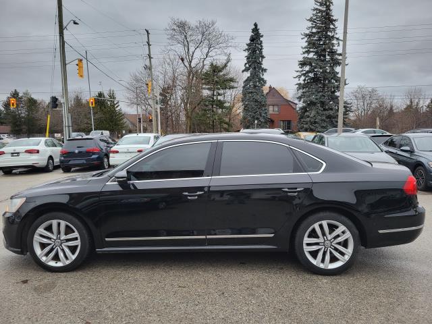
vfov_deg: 53.1
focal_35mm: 26
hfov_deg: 67.3
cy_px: 162
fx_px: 324
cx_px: 216
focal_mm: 5.4
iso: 80
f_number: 1.8
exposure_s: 1/120
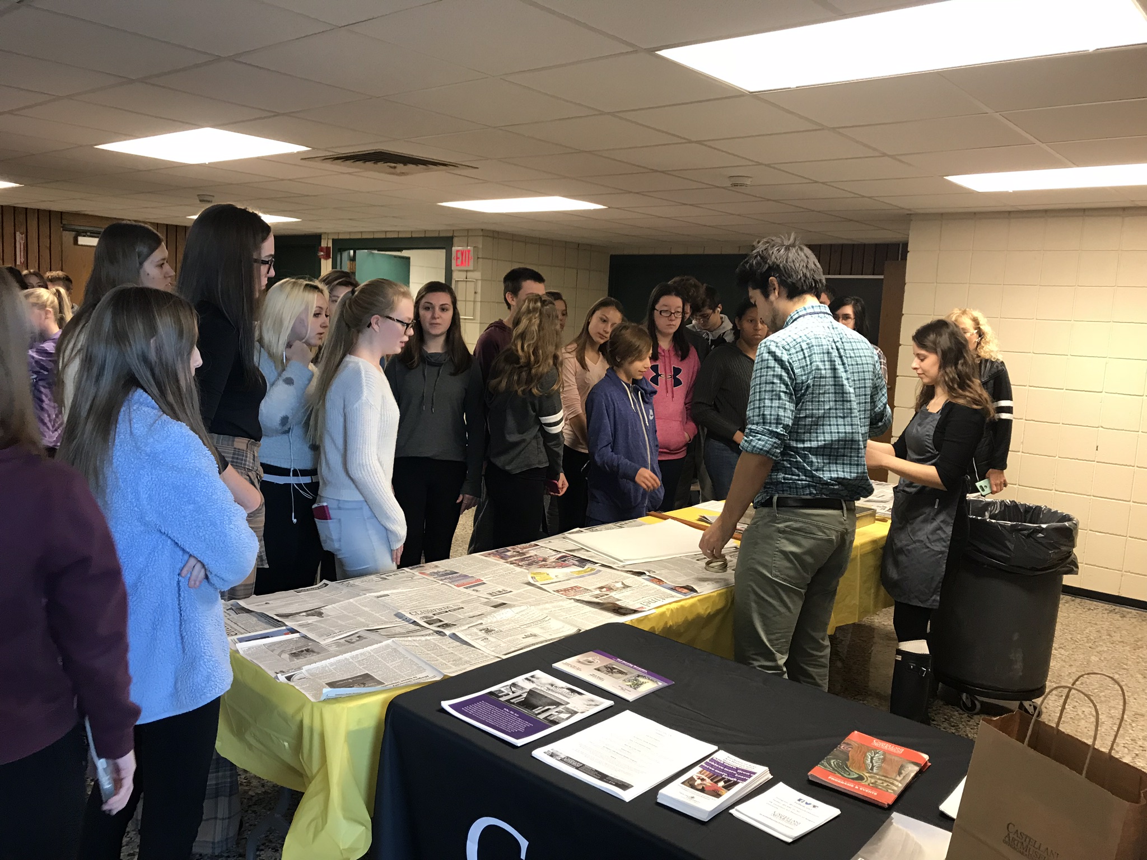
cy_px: 430
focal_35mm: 28
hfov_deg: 63.4
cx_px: 574
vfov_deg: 49.7
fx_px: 928
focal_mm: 3.99
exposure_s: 1/17
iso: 40
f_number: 1.8
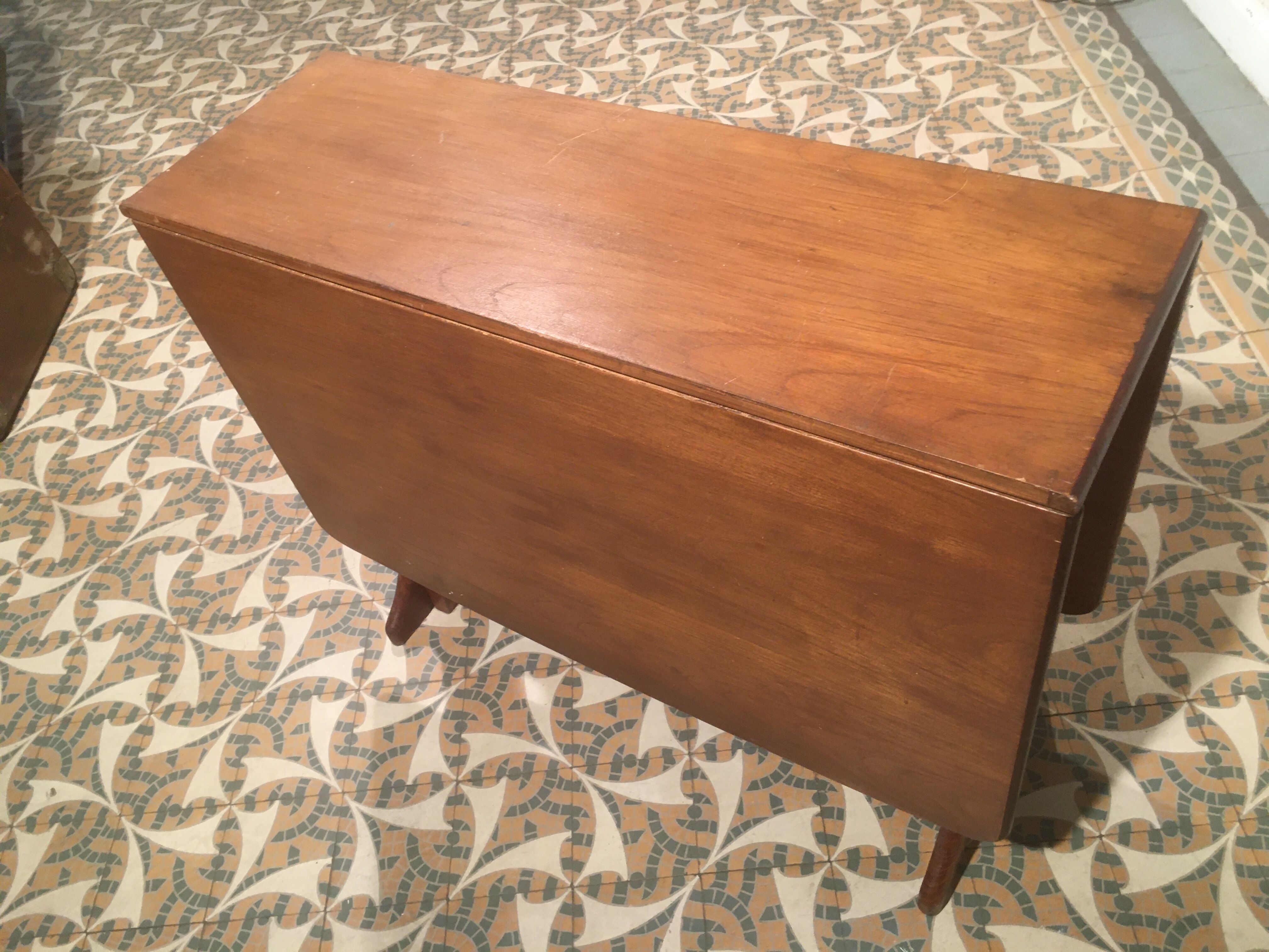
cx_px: 634
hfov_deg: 61.7
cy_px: 476
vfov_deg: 48.2
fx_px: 1063
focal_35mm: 29
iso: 125
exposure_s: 1/33
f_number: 2.2
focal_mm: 4.15
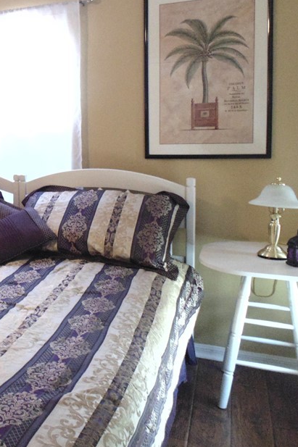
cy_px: 172
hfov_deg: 31.6
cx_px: -17
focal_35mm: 38
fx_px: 472
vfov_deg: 50.3
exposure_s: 1/15
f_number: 3.1
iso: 400
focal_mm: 4
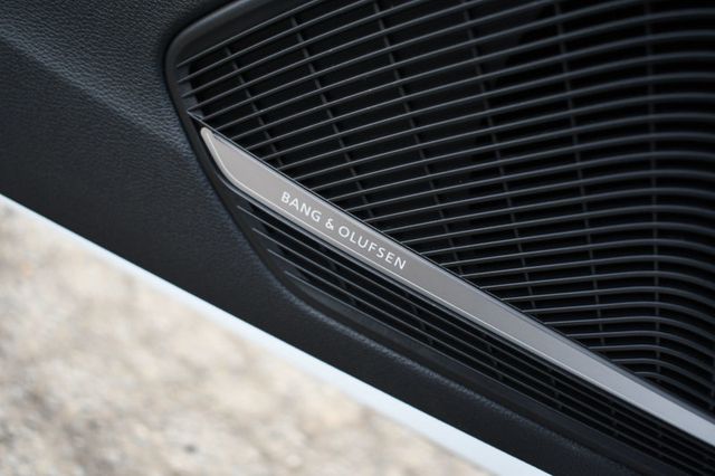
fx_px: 854
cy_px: 238
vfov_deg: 31.2
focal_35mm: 43
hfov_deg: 45.5
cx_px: 358
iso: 560
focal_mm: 29
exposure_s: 1/250
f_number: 4.2
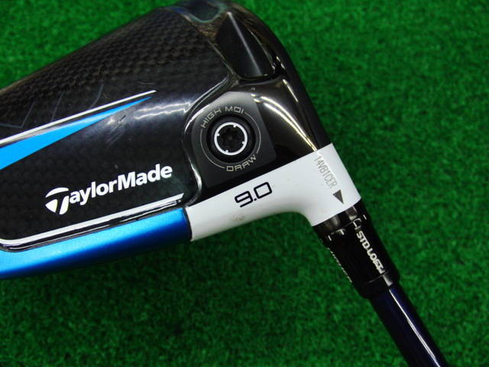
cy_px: 184
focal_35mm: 37
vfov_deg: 38.7
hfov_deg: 50.1
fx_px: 523
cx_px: 244
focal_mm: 6.42
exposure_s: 1/60
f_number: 3.6
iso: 400
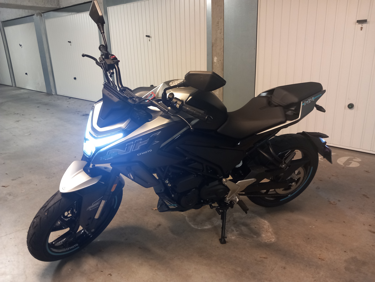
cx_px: 188
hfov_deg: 65.3
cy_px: 141
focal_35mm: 27
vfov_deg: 51.4
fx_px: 292
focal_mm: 4
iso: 250
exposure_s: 1/25
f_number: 1.8
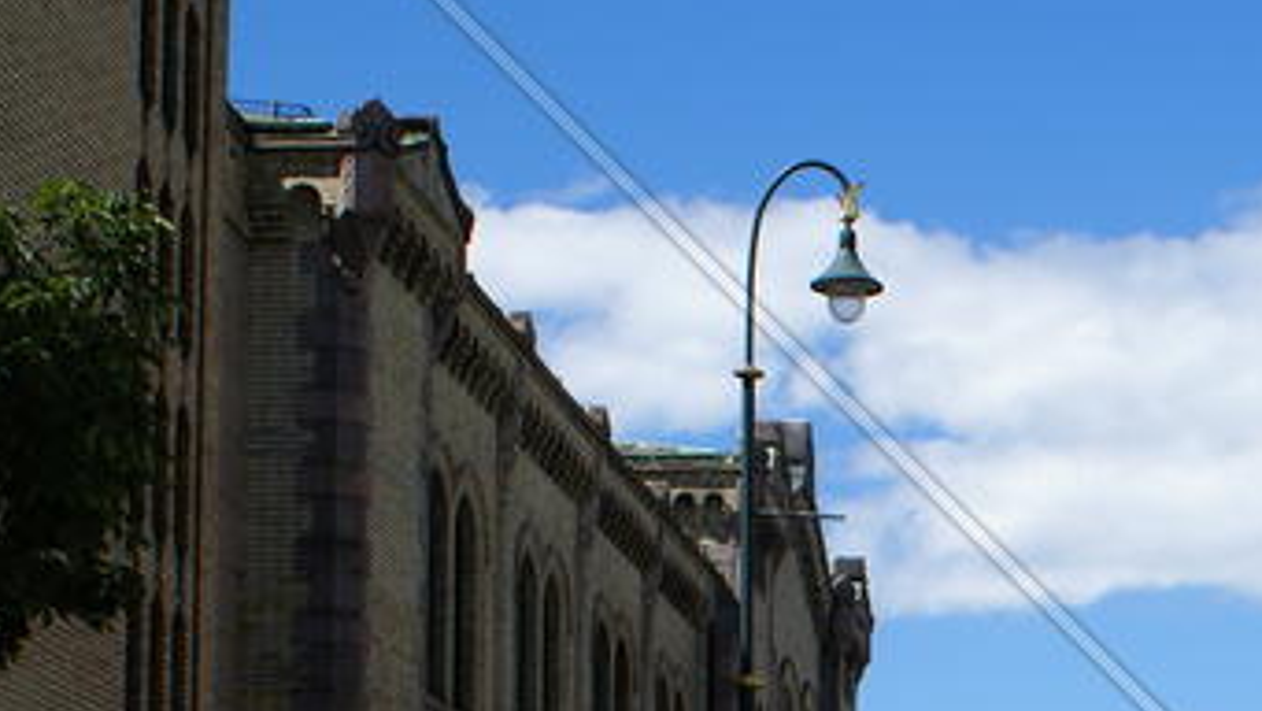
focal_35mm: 104
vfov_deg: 11.2
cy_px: 1026
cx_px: 1467
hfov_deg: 19.5
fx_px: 3481
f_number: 10
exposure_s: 1/250
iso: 100
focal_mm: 26
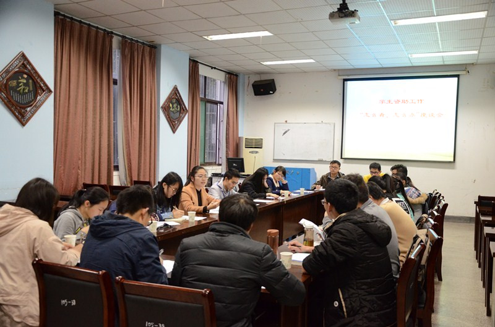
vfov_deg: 39.8
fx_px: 453
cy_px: 164
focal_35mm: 33
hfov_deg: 57.3
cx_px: 248
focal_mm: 22
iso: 2500
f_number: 3.8
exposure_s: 1/30
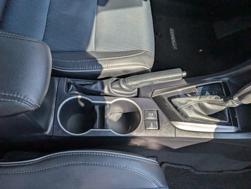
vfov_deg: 56.9
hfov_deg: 71.5
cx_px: 126
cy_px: 94
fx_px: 174
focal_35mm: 24
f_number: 1.68
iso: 23
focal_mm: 6.9
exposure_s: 1/270
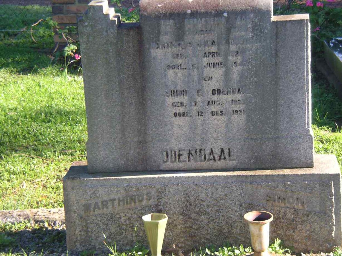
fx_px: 1028
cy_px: 128
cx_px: 171
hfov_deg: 18.9
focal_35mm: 104
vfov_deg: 14.2
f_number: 3.9
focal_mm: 16
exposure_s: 1/160
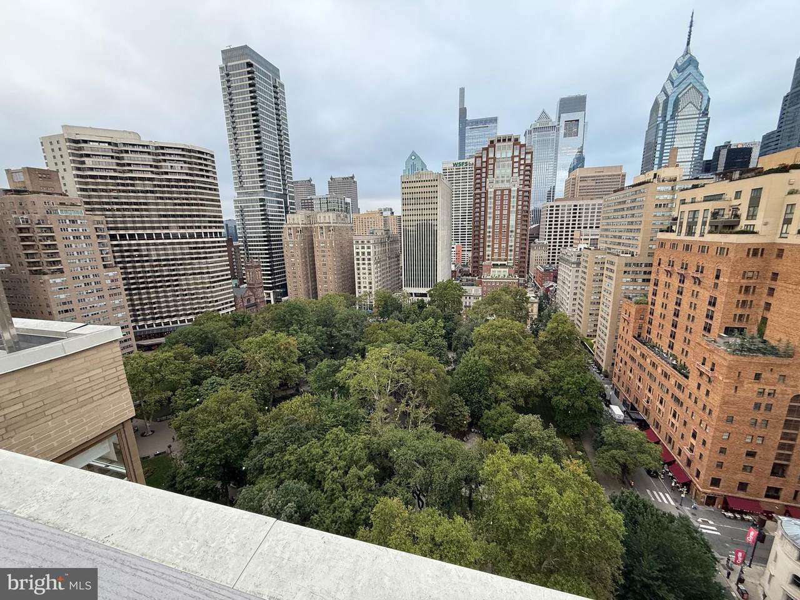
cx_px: 400
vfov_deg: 85.7
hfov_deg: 102.1
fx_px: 324
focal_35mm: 14
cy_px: 300
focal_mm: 2.22
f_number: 2.2
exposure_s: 1/99
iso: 160
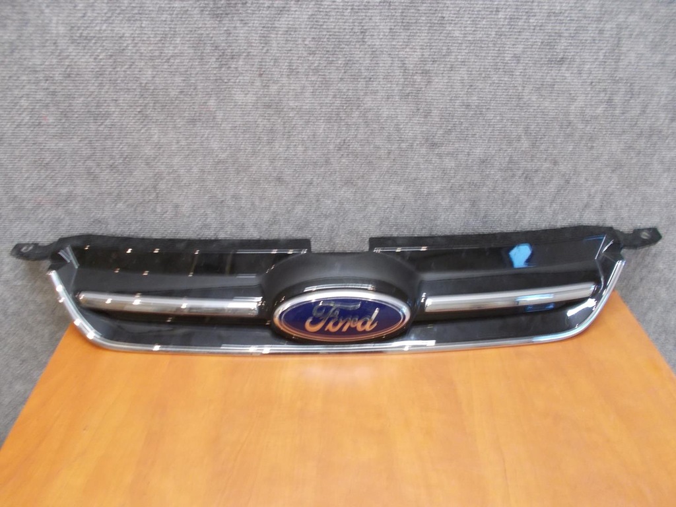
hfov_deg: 67.3
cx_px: 338
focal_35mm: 26
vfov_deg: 53.1
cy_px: 254
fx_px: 508
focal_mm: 4.6
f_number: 3.2
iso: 200
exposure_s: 1/8
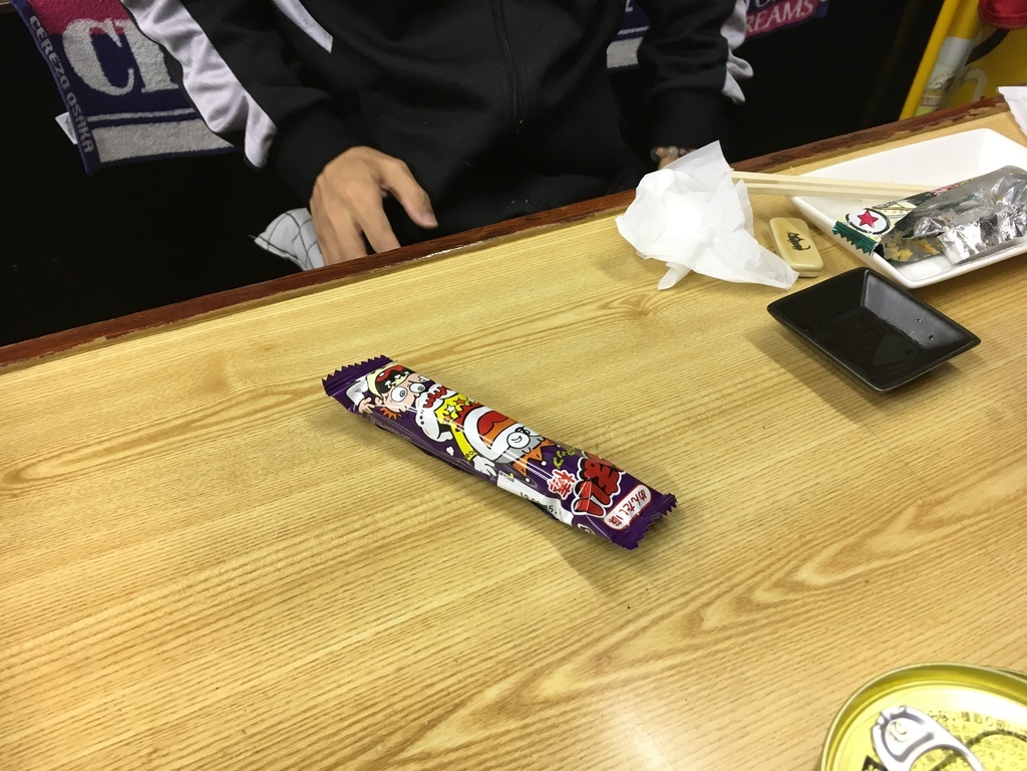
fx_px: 860
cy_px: 386
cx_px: 514
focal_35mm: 29
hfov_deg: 61.7
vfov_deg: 48.2
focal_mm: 4.15
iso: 64
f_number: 2.2
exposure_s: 1/30
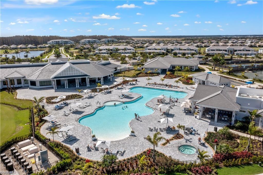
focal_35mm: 28
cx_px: 132
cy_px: 88
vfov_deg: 46.3
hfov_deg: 65.5
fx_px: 204
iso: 100
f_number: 10
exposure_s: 1/200
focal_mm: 10.26
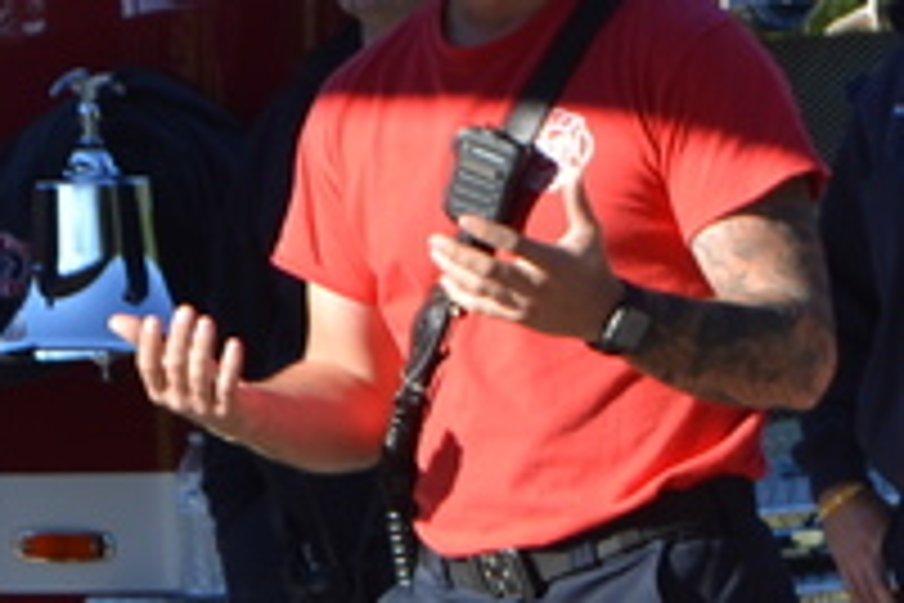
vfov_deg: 4.0
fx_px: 8626
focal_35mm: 344
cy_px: 565
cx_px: 1241
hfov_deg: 5.9
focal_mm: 45
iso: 100
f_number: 6.3
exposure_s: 1/160
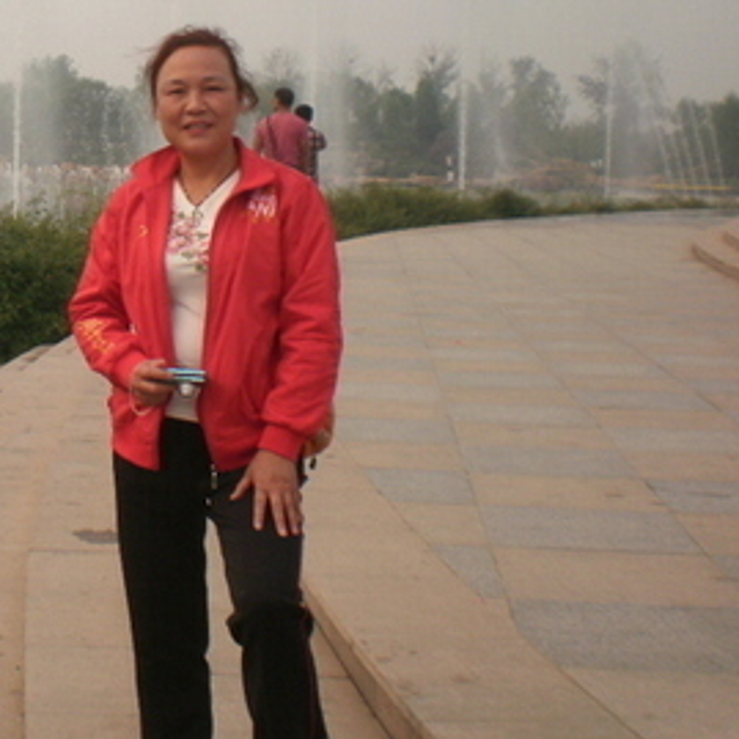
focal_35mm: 71
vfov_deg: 24.2
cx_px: -71
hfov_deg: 22.9
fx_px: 1715
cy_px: 266
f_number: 4.6
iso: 100
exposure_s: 1/500
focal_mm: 6.3
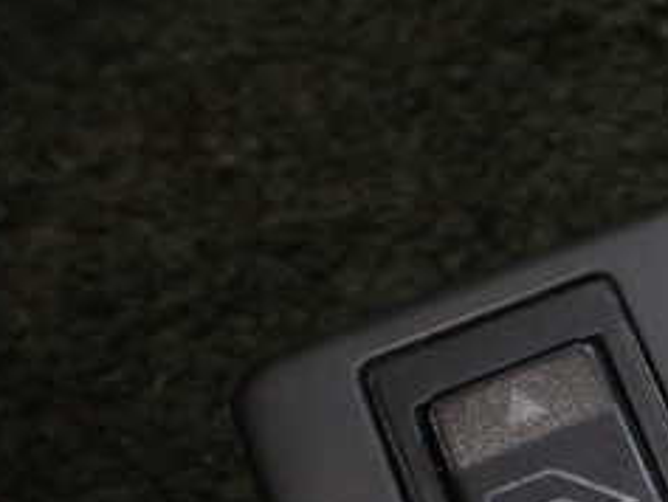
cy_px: 564
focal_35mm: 76
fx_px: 1467
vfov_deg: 18.6
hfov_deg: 23.4
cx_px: 809
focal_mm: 5.4
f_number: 2.3
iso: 250
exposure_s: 1/125
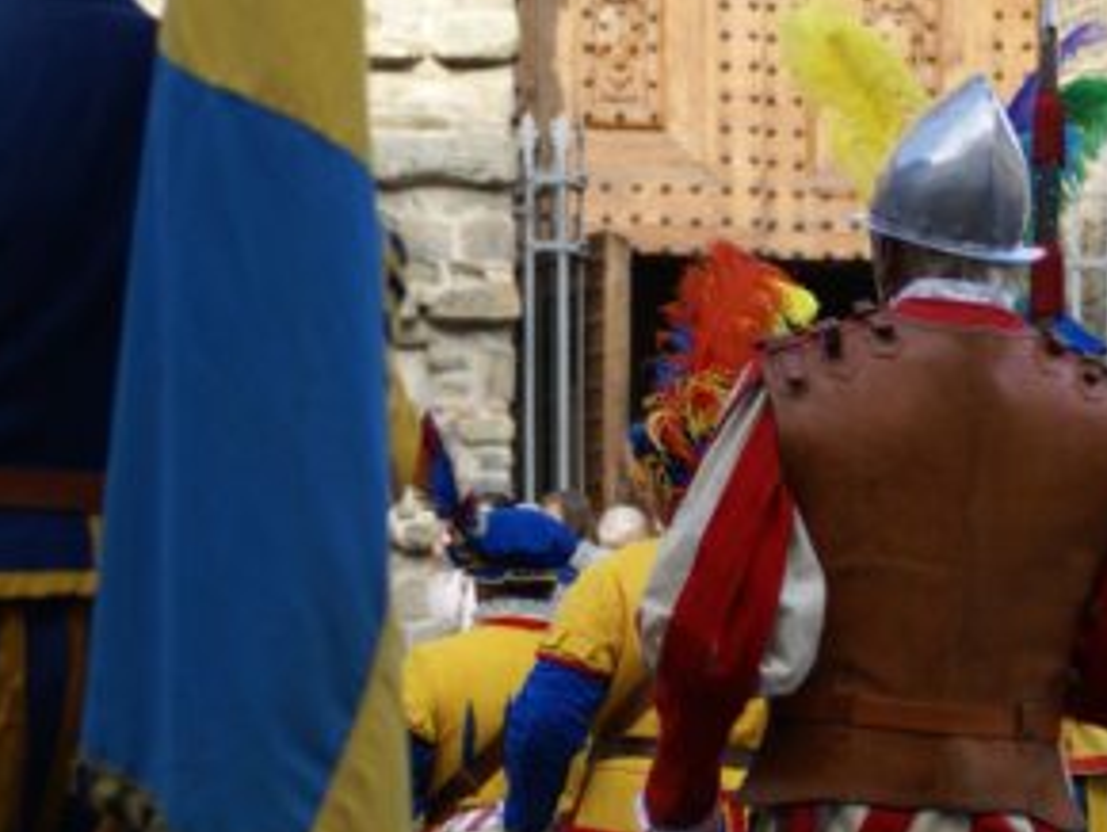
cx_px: 519
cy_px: 336
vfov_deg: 7.1
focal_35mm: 209
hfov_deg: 9.5
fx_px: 6689
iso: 100
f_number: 5
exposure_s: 1/125
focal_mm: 70
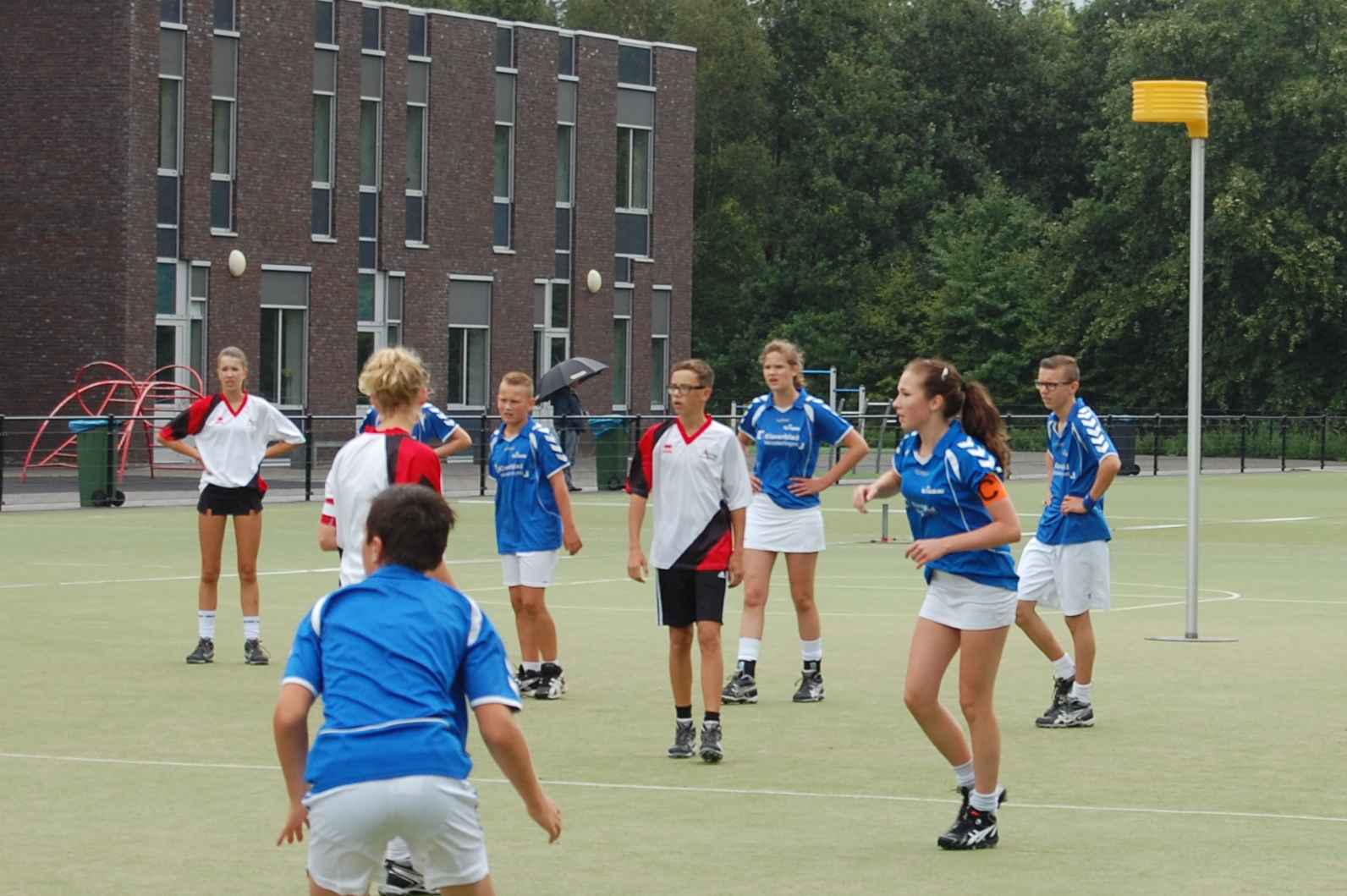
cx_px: 674
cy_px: 448
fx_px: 3085
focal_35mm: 82
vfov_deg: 16.5
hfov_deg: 24.6
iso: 200
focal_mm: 55
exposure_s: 1/200
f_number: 7.1
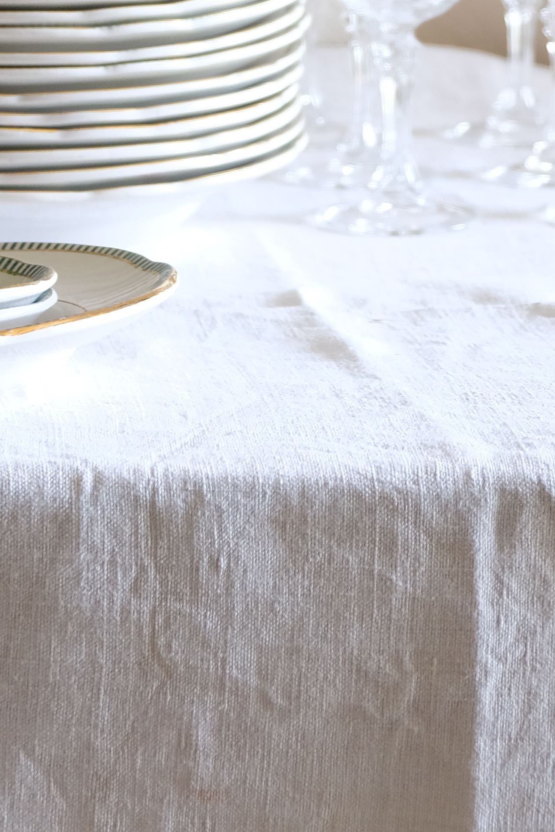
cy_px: -297
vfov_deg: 13.5
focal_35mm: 146
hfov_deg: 9.2
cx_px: -178
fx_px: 3376
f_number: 3.6
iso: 640
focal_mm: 31.5
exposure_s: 1/60
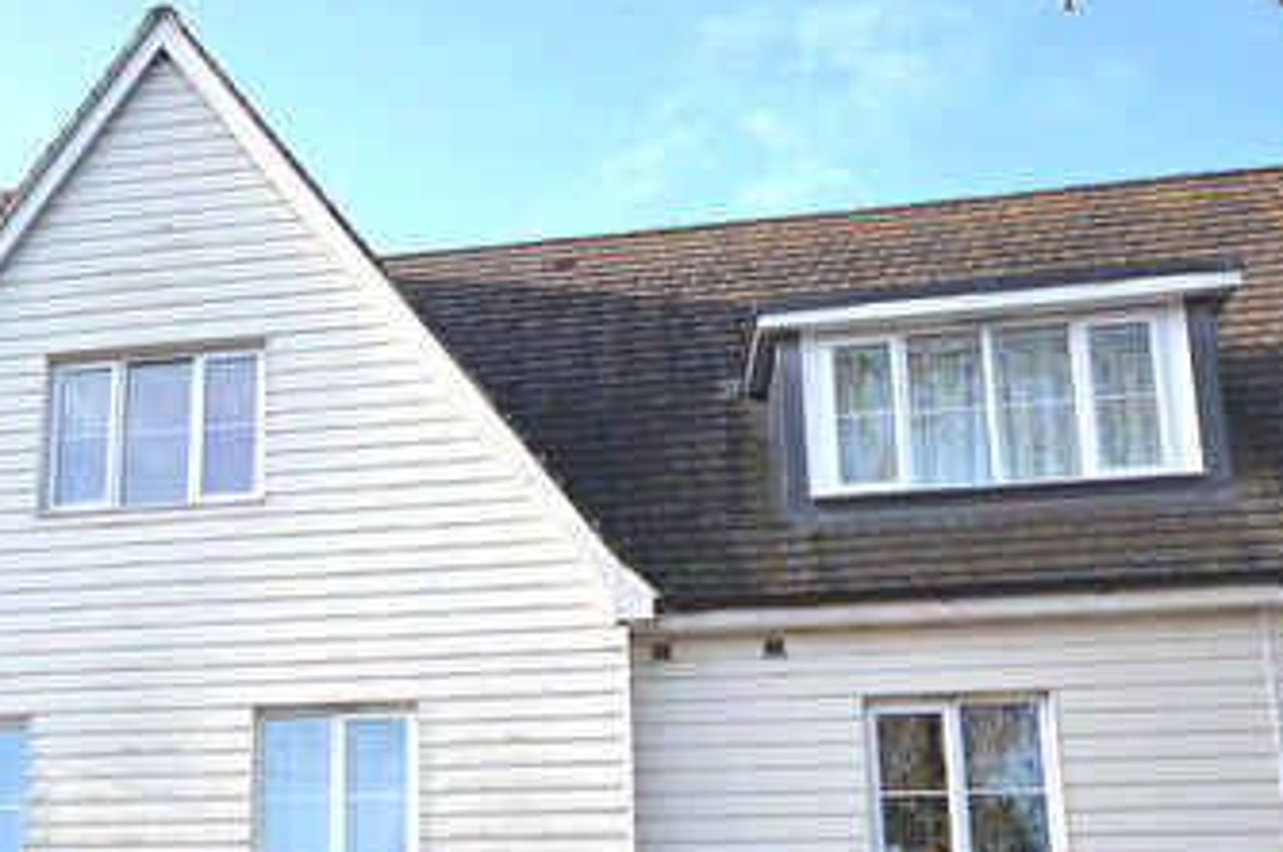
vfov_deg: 29.3
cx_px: 288
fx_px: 1567
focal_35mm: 44
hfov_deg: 42.8
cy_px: 756
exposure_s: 1/125
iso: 100
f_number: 5.6
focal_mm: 14
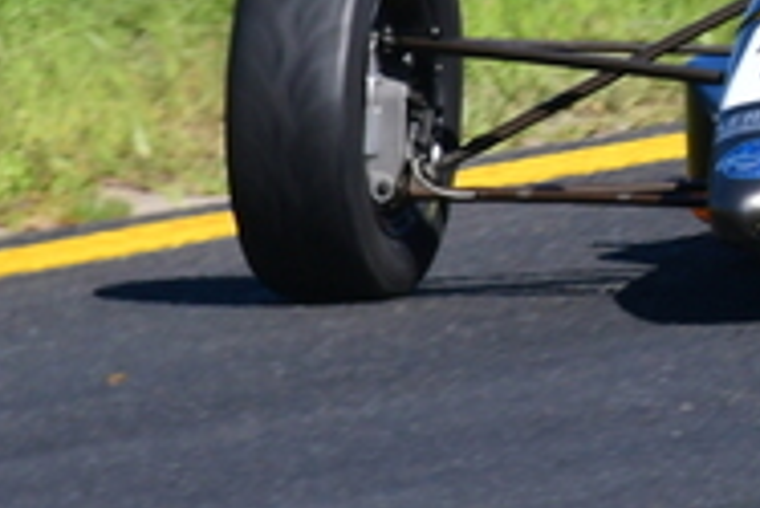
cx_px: 1272
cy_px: -282
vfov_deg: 0.4
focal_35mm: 3203
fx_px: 67669
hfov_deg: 0.6
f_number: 11
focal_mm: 500
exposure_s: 1/640
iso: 500
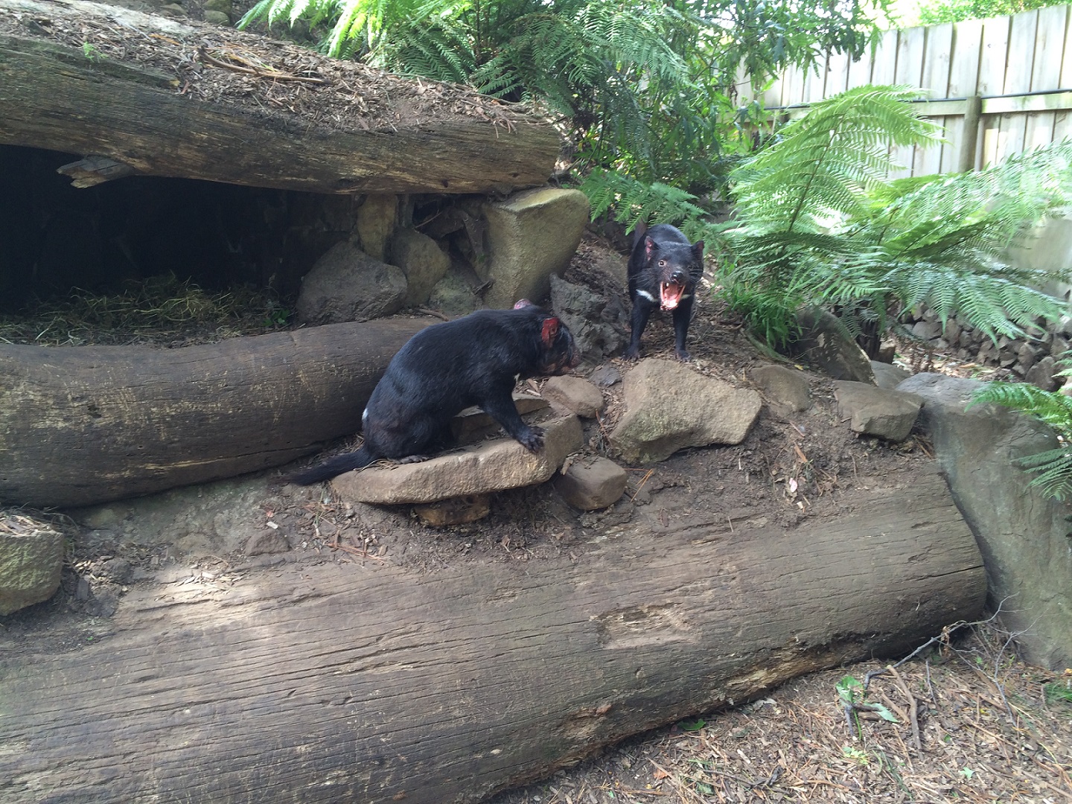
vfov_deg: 46.8
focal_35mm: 30
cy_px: 402
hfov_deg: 60.0
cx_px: 536
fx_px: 929
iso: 50
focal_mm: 4.12
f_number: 2.2
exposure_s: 1/60
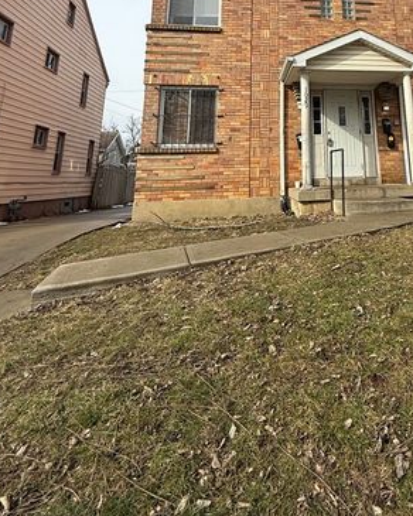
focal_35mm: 25
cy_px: 87
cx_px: 314
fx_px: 382
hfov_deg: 54.0
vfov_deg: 61.2
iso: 50
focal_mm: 2.22
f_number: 2.2
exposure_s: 1/1211
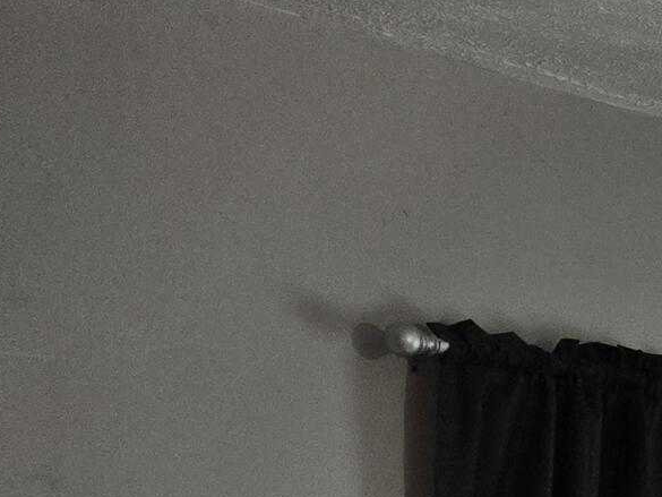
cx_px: 1608
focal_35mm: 118
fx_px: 2257
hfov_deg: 12.7
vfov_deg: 11.4
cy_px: 979
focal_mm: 6.3
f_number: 1.7
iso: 200
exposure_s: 1/120
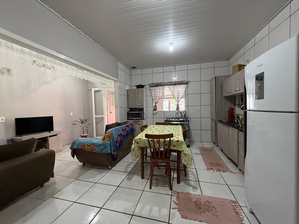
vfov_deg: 85.7
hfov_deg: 102.1
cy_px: 112
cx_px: 150
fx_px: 121
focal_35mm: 14
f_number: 2.2
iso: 500
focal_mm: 2.22
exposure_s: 1/120
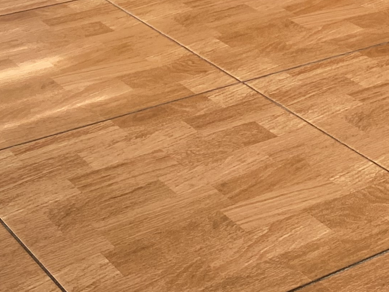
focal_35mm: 97
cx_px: 238
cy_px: -226
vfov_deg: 13.7
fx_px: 1090
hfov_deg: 20.2
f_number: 1.8
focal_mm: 4.25
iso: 125
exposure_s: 1/121
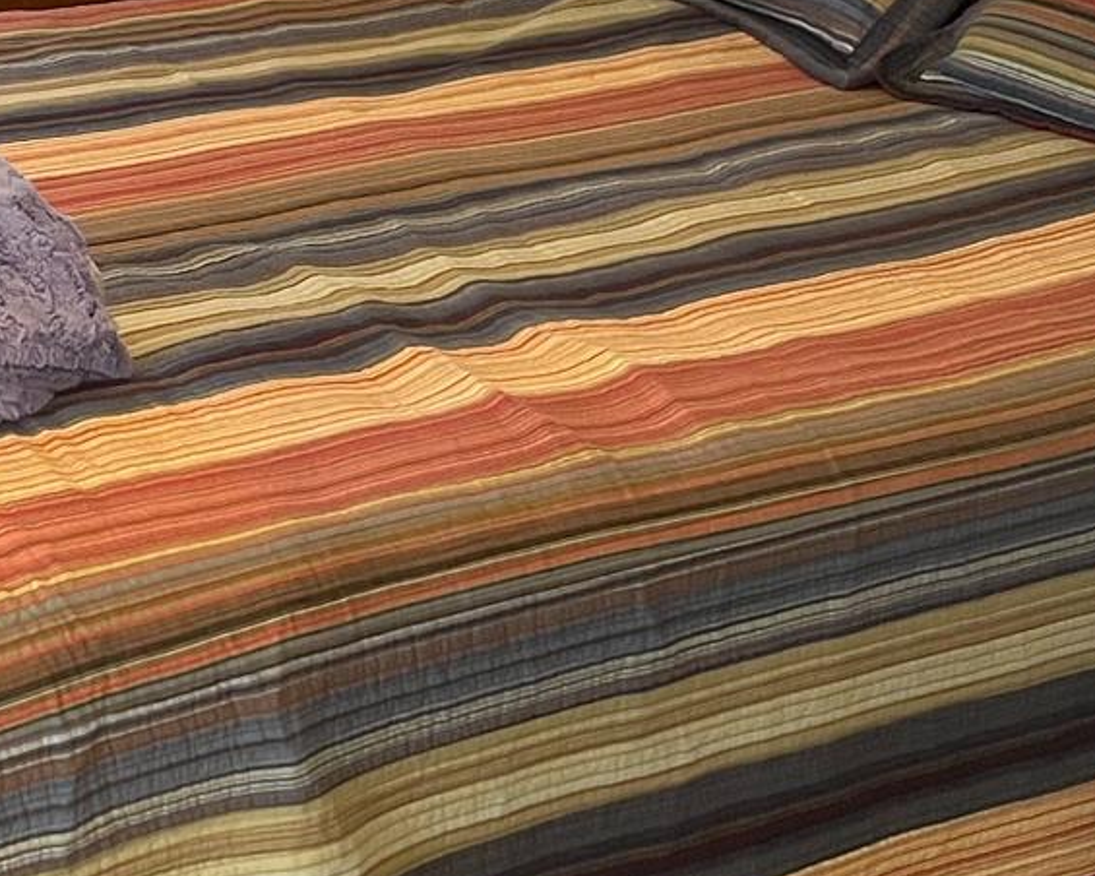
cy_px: 99
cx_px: 8
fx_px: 2982
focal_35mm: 92
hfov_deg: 20.2
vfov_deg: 16.5
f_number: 1.6
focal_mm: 5.1
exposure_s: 1/60
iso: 500
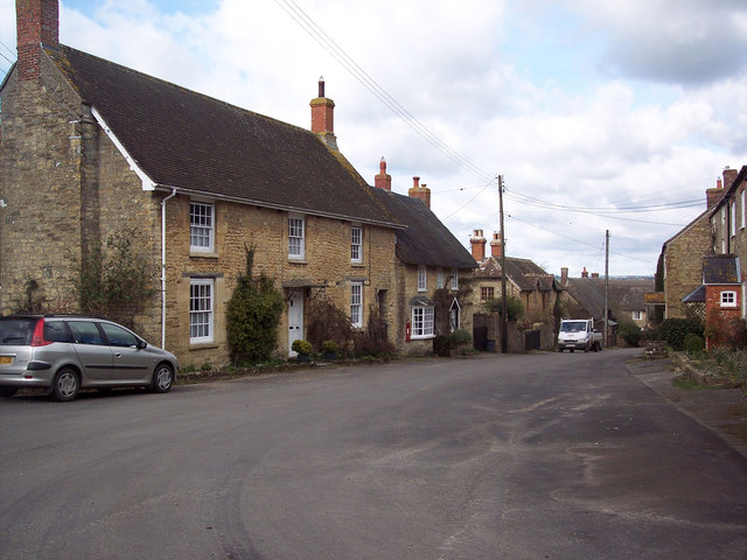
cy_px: 280
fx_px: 842
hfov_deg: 47.9
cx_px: 374
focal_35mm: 39
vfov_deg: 36.8
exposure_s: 1/500
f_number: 3.4
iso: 100
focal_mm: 8
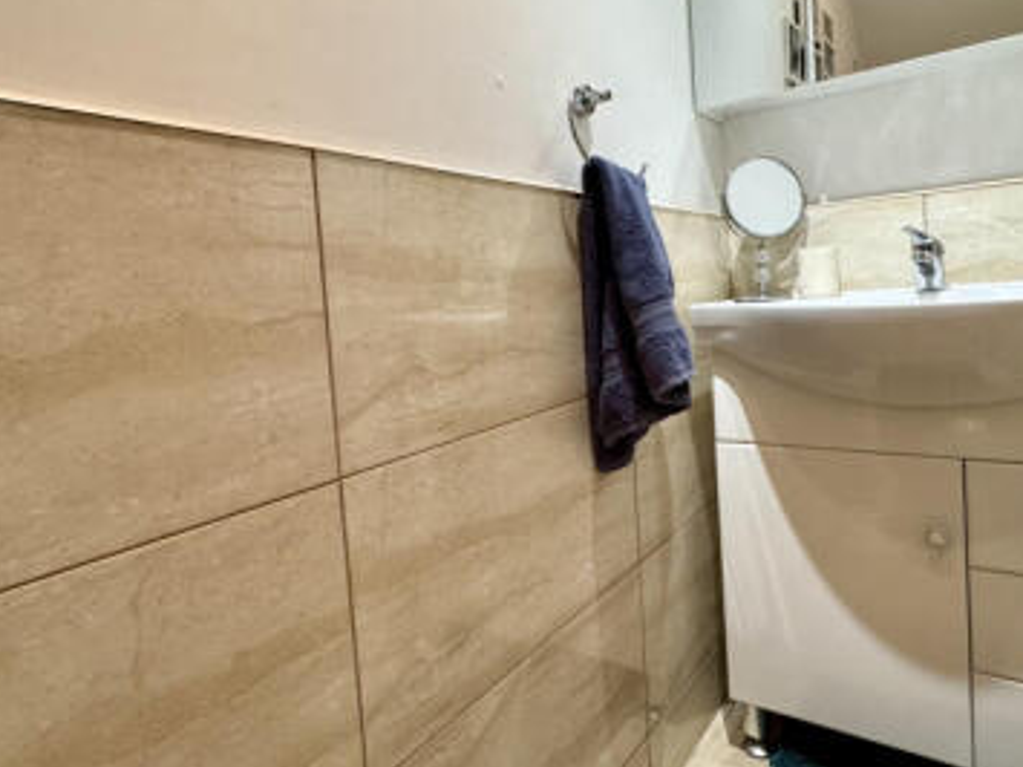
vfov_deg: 58.7
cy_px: 336
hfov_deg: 73.9
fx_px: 679
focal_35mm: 23
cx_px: 517
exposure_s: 1/100
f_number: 2.2
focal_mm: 2.22
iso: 320
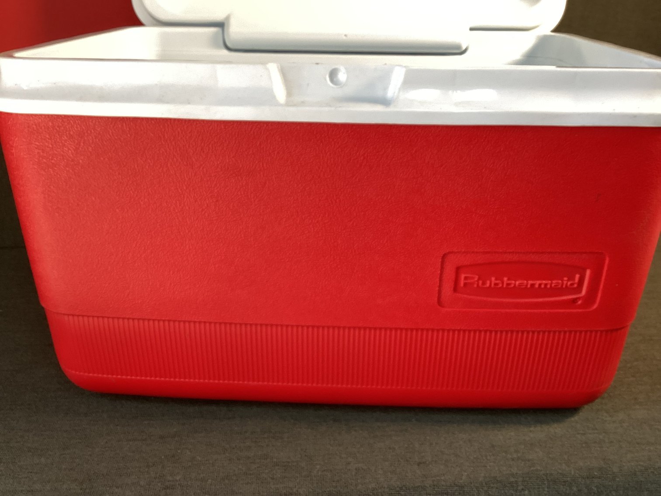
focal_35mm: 31
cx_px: 330
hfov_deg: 58.3
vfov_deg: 45.4
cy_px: 248
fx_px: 592
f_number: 2.4
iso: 125
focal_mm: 3.3
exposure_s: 1/60
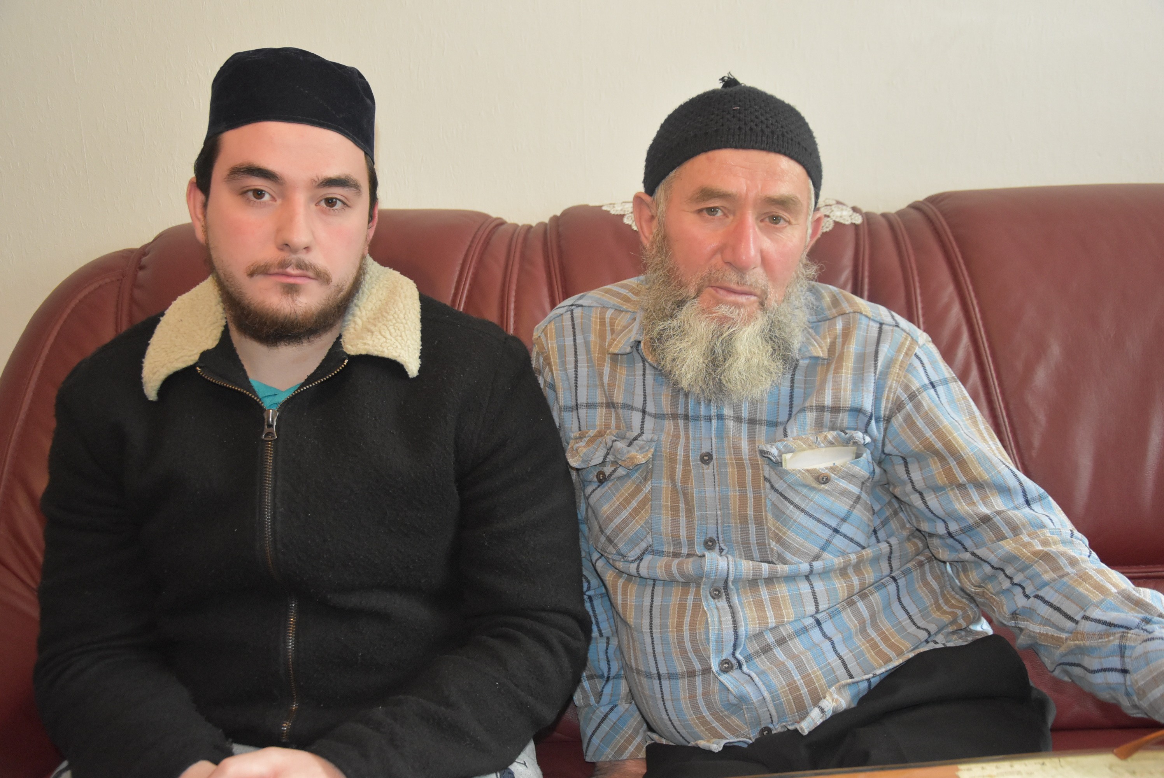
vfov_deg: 35.6
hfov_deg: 51.2
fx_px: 1213
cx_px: 582
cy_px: 389
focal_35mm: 38
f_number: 4
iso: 2500
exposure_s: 1/60
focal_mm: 25
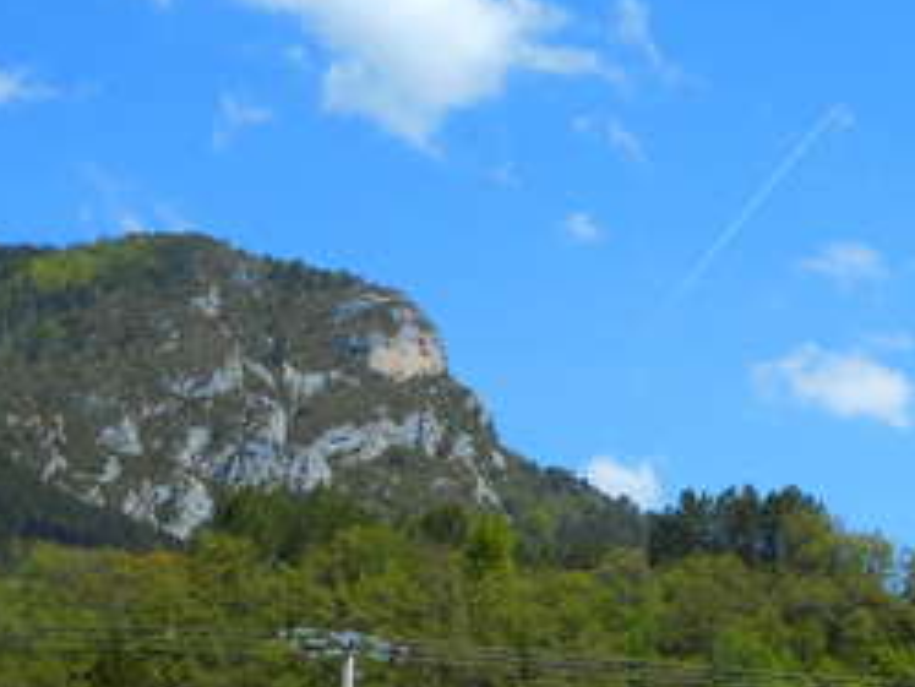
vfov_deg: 13.6
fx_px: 2803
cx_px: 963
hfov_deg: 18.0
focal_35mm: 106
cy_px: 783
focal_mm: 7.9
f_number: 4.7
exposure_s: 1/500
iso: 80
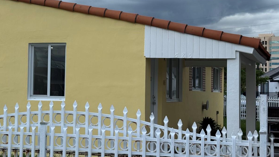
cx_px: 99
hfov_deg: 30.0
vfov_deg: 17.2
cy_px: 67
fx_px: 518
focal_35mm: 70
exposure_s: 1/900
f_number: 1.78
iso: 64
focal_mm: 6.76
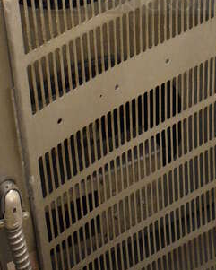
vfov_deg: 23.1
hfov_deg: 19.9
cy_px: -33
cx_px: 130
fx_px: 615
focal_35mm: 77
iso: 2000
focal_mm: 18
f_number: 3.5
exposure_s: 1/30
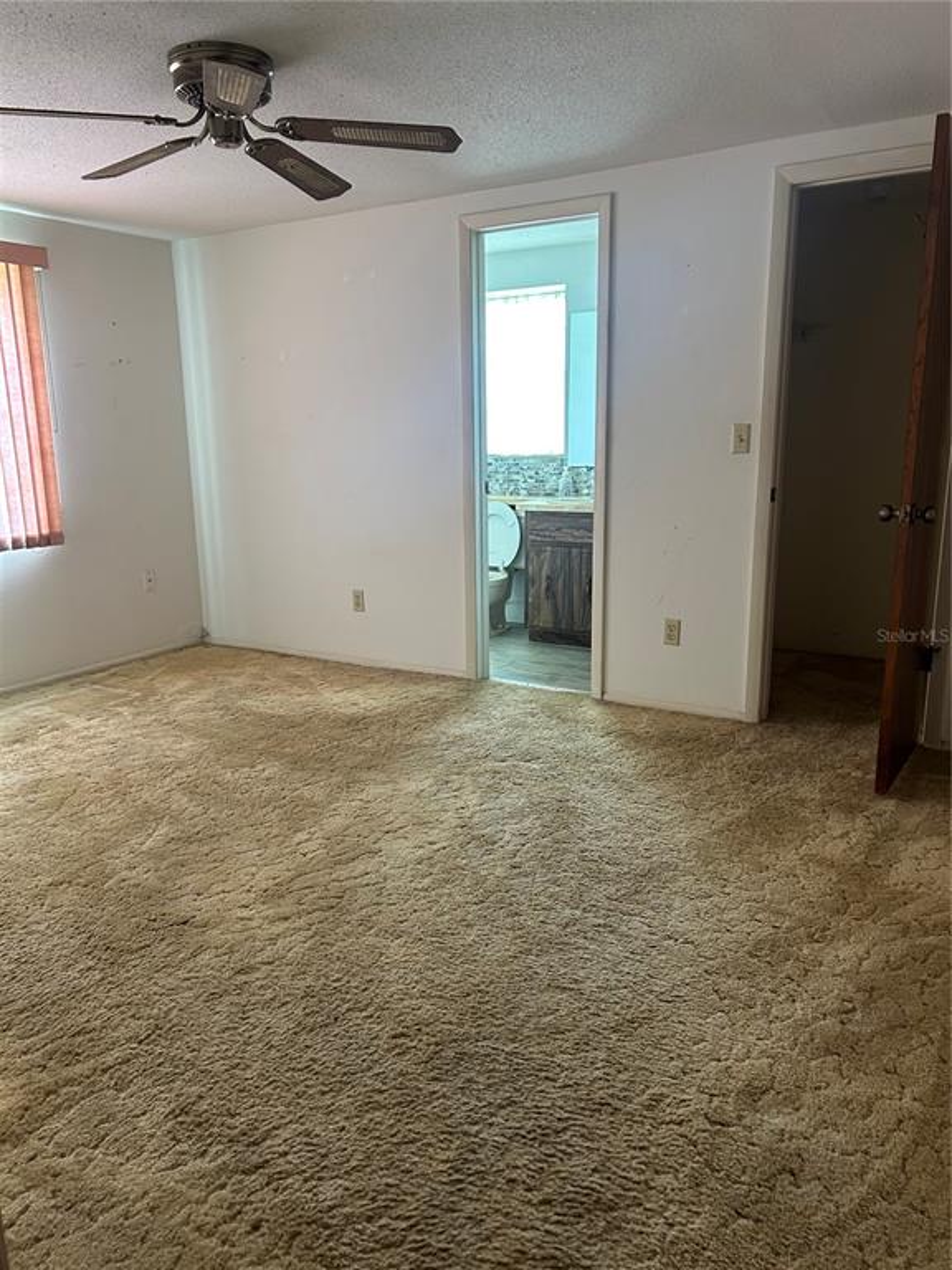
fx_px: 953
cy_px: 635
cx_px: 476
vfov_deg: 67.3
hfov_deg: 53.1
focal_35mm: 26
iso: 160
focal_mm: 5.7
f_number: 1.5
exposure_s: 1/60
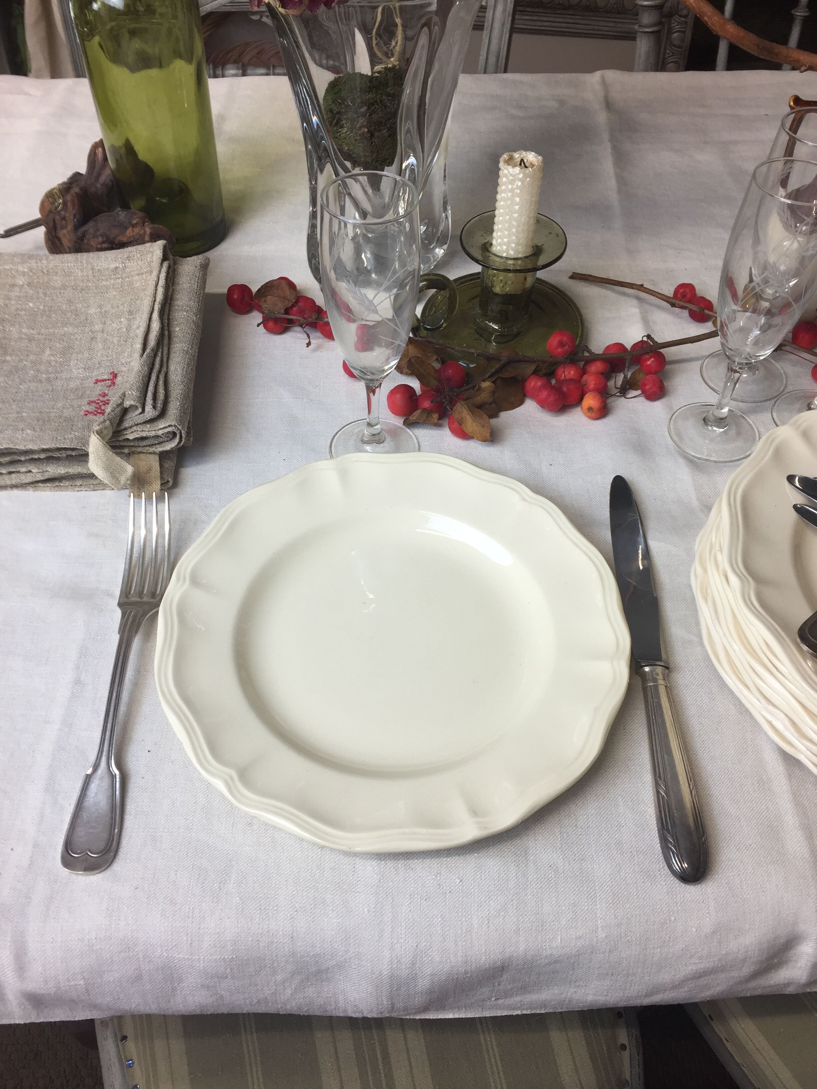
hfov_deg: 48.2
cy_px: 544
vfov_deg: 61.7
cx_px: 408
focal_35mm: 29
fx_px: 913
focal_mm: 4.15
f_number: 2.2
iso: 40
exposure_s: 1/50
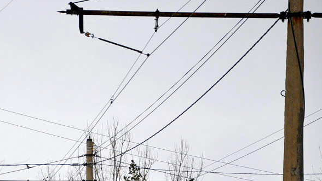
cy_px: 224
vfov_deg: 5.6
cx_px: 18
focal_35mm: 215
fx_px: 1836
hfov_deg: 10.0
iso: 250
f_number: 5.6
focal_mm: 62
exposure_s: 1/250
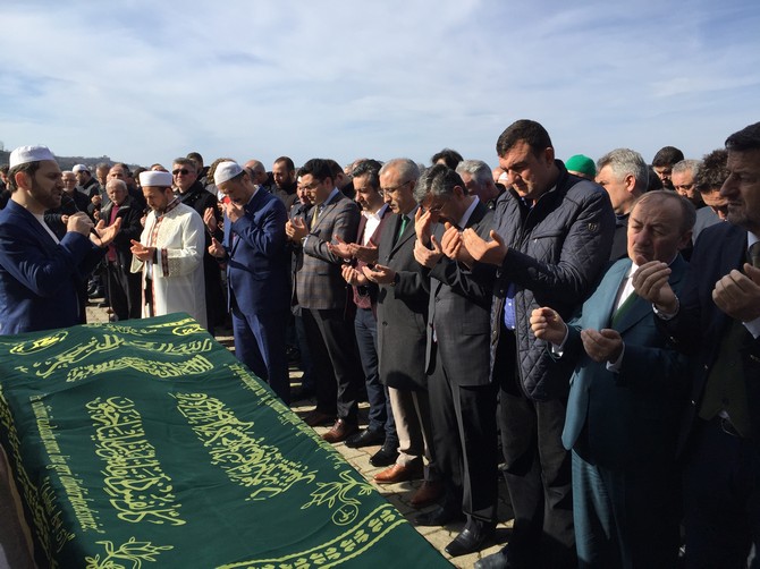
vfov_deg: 48.2
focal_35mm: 29
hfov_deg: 61.7
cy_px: 284
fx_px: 636
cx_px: 380
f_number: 2.2
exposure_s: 1/2198
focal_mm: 4.15
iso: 32
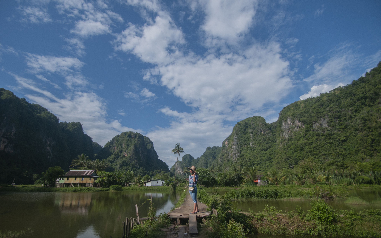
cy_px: 120
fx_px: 190
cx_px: 192
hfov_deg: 90.3
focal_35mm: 18
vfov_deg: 64.2
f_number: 3.5
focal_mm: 11.5
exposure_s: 1/2500
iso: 100
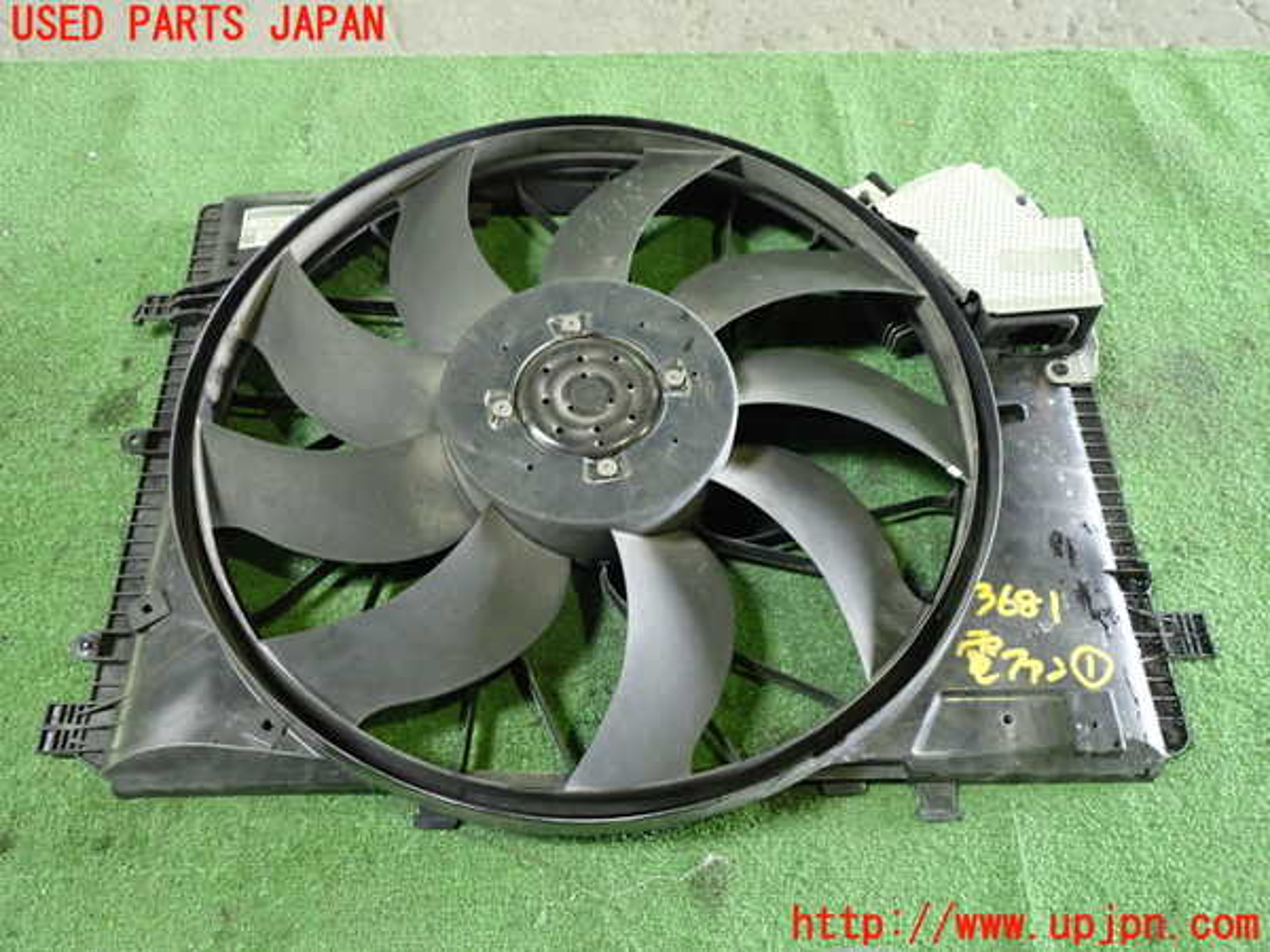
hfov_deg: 60.0
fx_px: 1101
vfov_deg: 46.8
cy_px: 476
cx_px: 635
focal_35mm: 30
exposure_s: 1/30
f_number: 2.3
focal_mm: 5.4
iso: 800
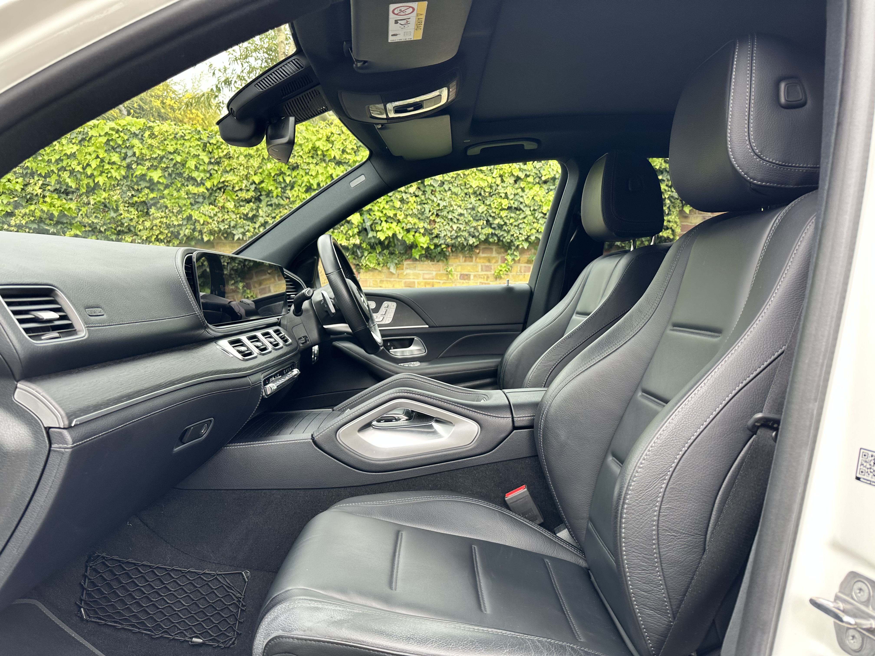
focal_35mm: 24
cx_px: 438
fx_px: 607
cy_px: 328
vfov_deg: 56.8
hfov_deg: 71.6
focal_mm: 6.86
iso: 64
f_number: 1.78
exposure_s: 1/121
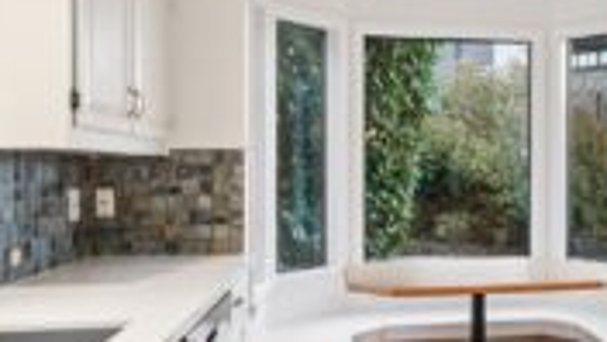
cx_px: 459
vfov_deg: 31.2
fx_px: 612
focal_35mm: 38
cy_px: 188
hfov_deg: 50.5
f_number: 8
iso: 1600
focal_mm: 16
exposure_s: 1/25
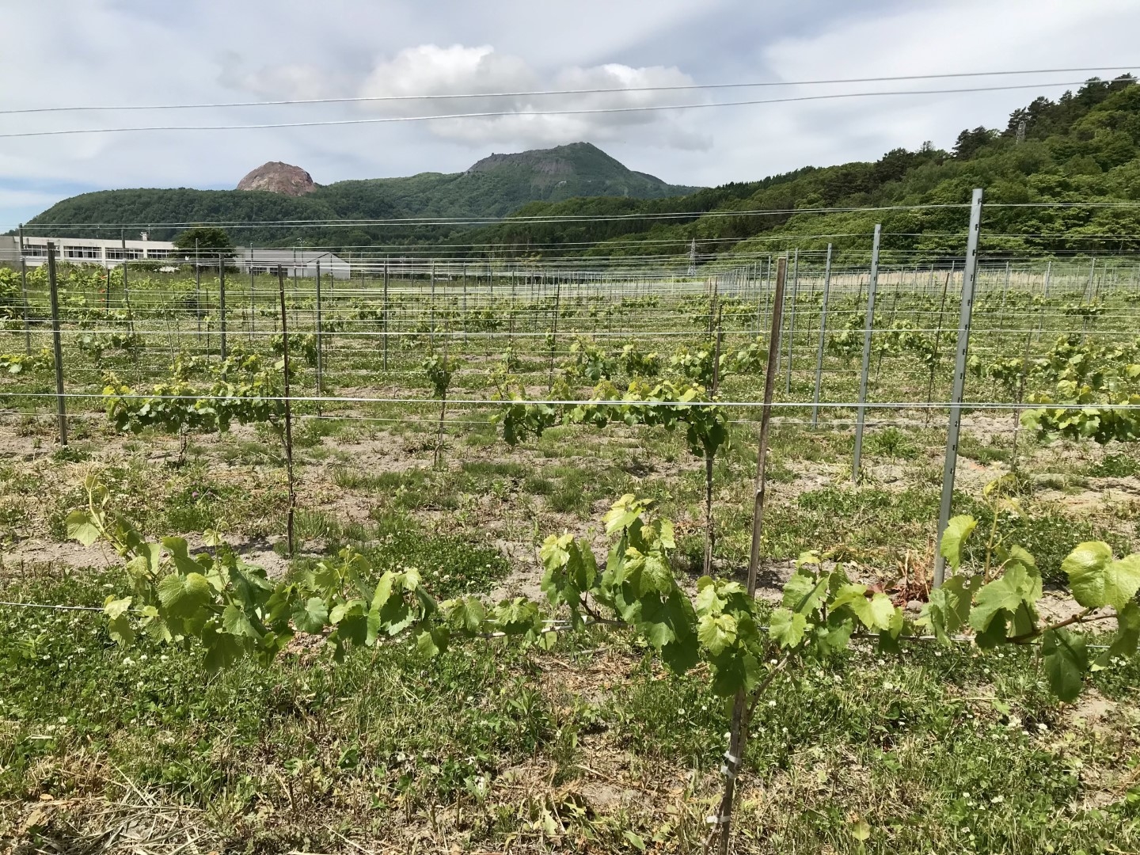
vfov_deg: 49.7
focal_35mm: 28
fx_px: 922
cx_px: 570
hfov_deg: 63.4
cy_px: 428
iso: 20
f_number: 1.8
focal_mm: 4
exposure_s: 1/3546
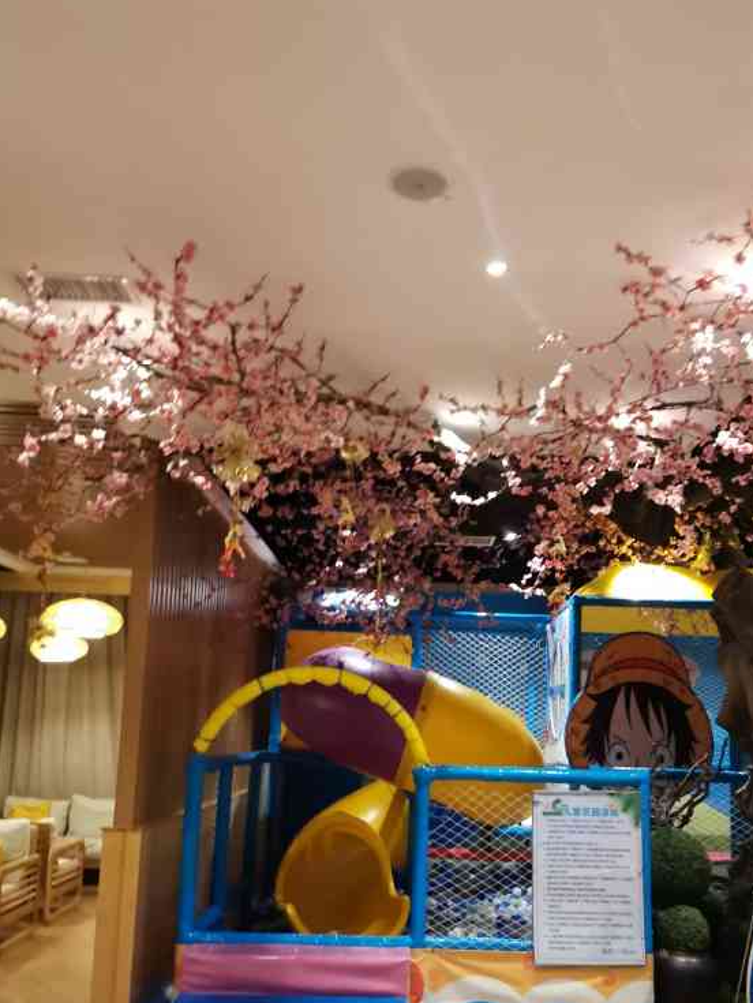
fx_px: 956
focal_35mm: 33
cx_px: 431
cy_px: 624
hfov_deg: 42.9
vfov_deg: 54.7
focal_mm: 4.75
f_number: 1.8
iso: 800
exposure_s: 1/33.3
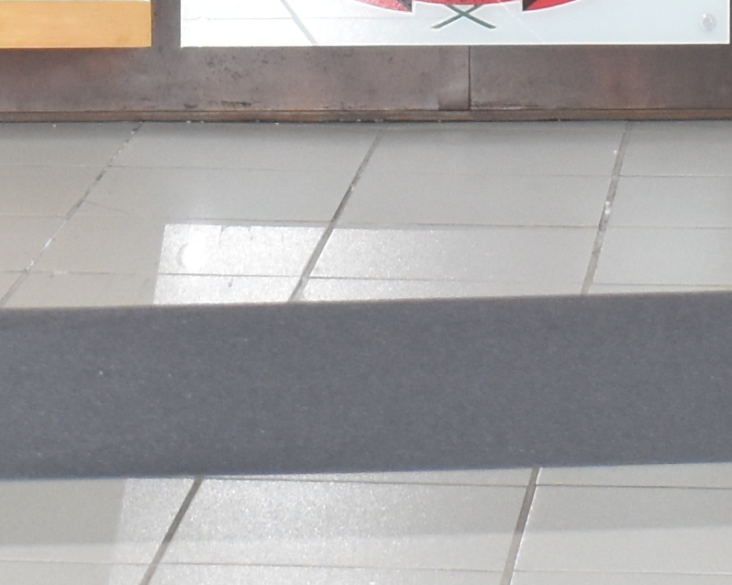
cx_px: 426
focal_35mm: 244
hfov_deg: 7.9
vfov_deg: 6.3
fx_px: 5275
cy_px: -285
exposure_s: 1/100
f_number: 5
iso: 800
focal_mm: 23
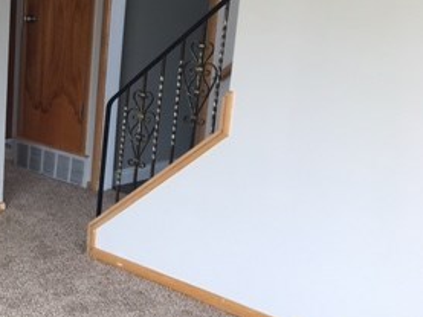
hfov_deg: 26.6
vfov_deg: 21.9
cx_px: -44
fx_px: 819
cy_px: 169
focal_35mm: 67
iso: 25
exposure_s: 1/60
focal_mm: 4.15
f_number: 2.2
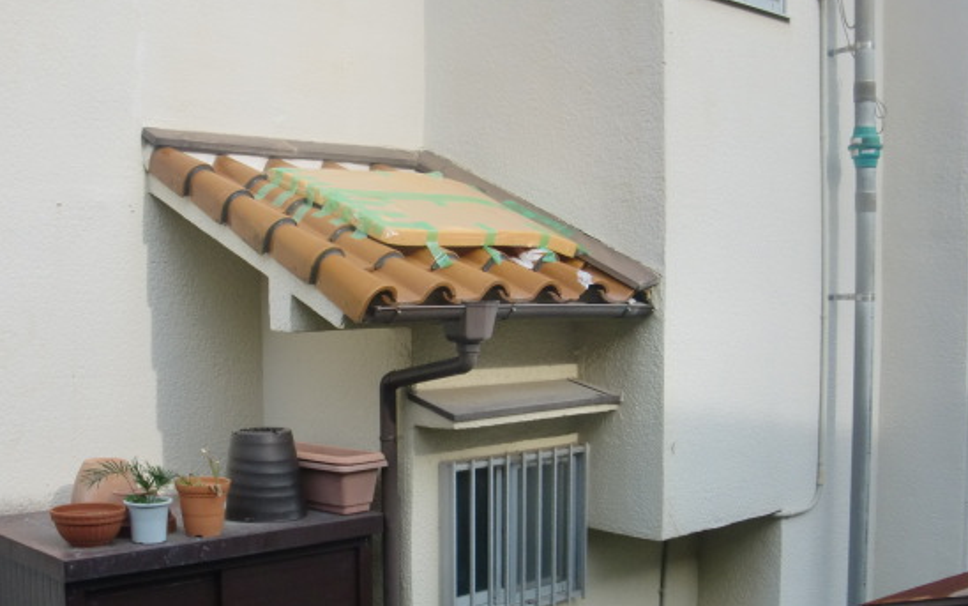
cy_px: 385
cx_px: 424
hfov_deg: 42.6
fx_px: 1240
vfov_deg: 27.3
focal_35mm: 47
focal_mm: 6.66
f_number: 3.9
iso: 64
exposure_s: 1/400
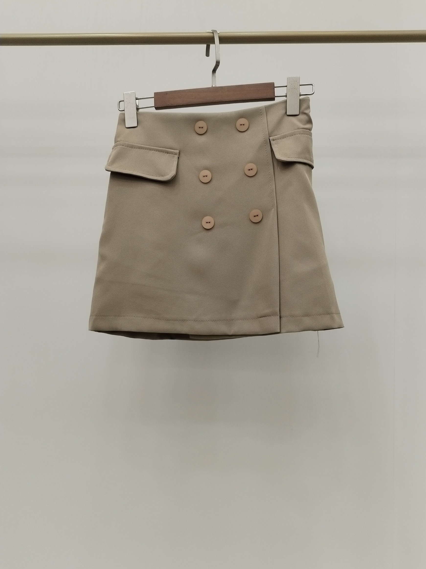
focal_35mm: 30
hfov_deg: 46.8
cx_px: 220
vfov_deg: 60.0
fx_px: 492
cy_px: 290
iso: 200
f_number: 1.8
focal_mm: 4.75
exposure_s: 1/120
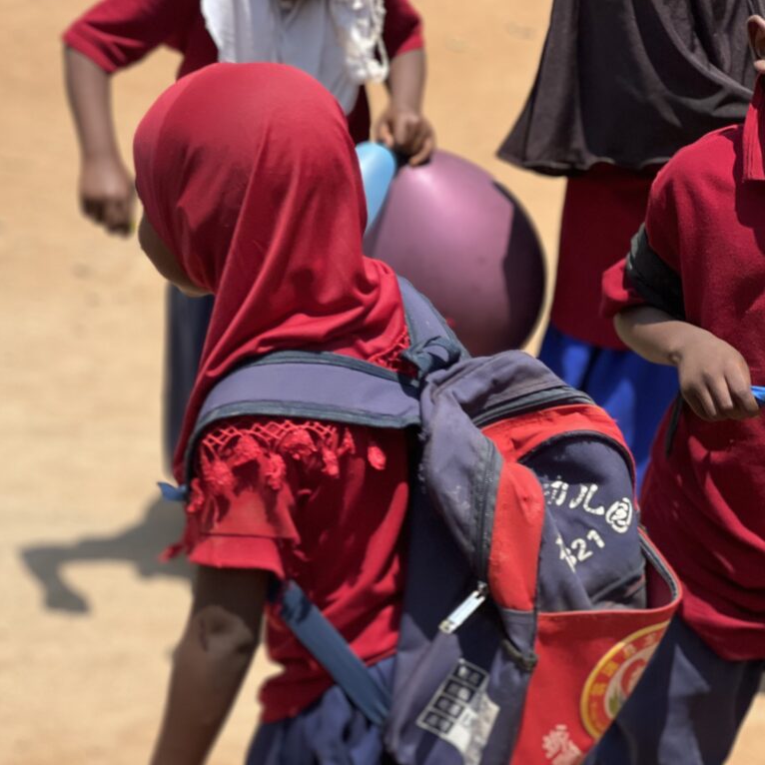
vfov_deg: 19.1
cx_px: 270
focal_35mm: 91
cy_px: 382
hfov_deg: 19.0
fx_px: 2275
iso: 32
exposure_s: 1/1033
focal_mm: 9
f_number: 2.8
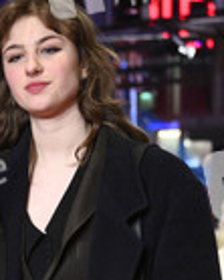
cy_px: 274
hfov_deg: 6.9
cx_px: -38
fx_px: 1833
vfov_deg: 8.7
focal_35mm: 221
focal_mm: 82
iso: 5000
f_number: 5
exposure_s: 1/200
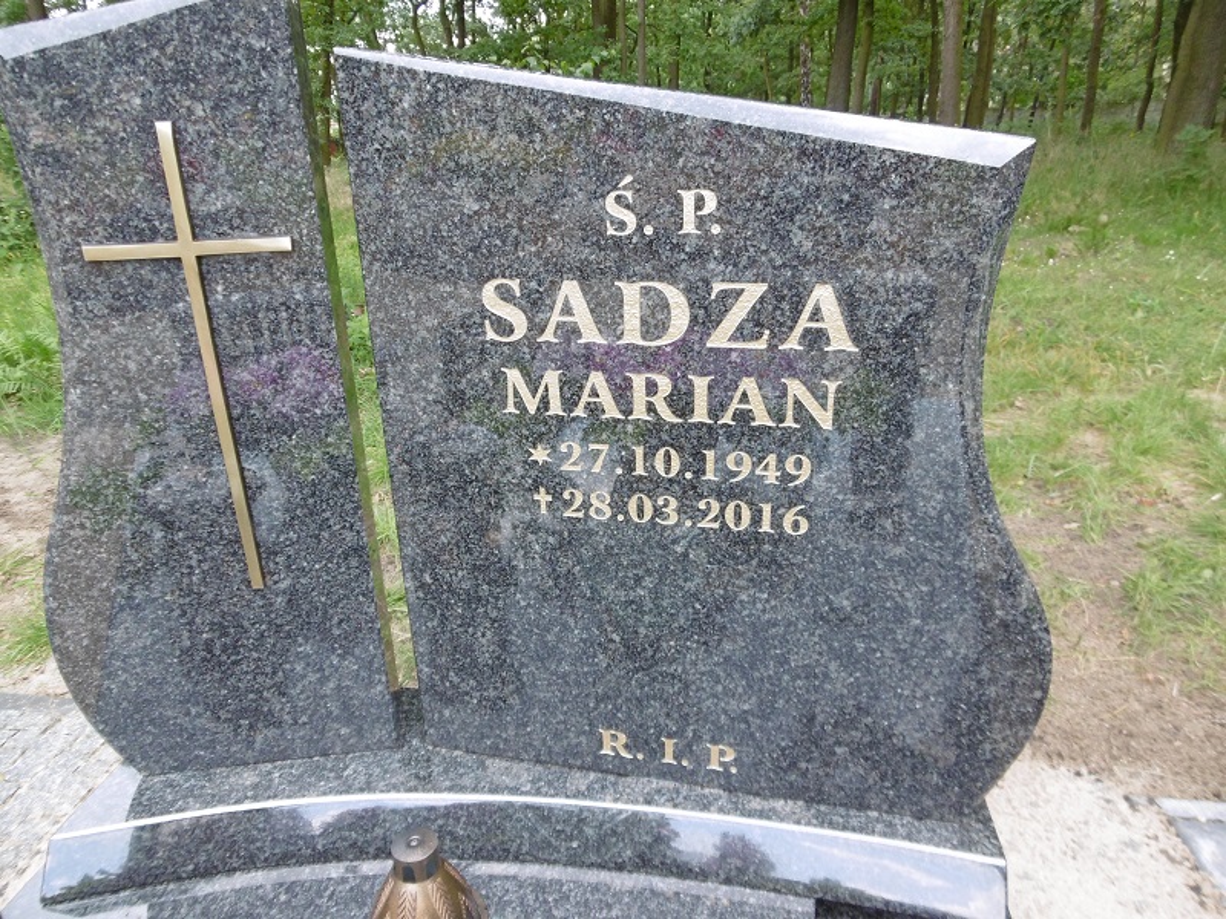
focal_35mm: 24
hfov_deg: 71.6
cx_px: 613
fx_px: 850
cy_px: 460
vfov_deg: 56.8
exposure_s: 1/100
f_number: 3.1
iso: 100
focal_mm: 4.3
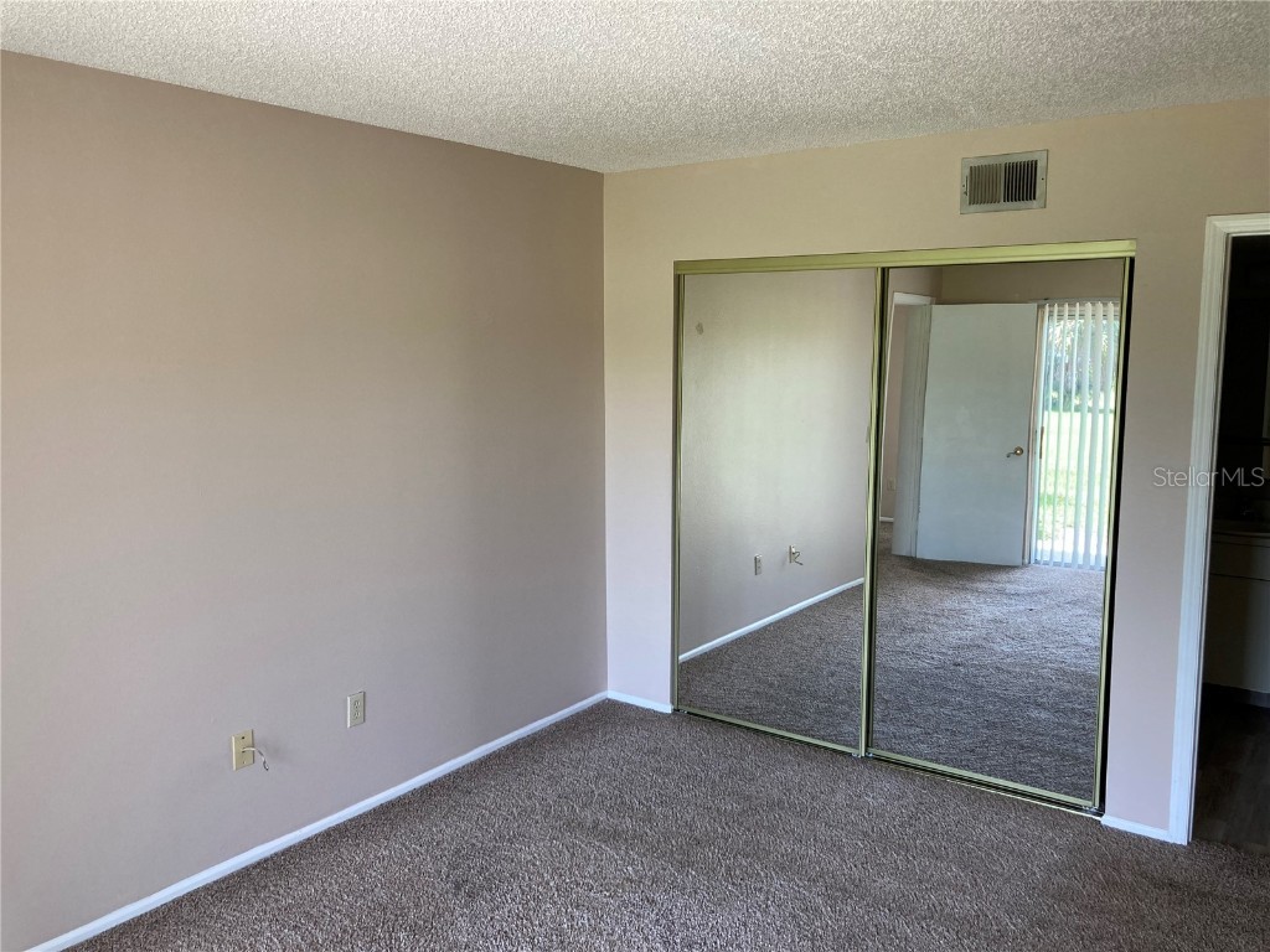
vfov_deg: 49.7
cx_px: 635
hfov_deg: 63.4
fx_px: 1027
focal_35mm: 28
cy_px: 476
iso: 80
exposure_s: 1/97
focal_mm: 3.99
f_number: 1.8
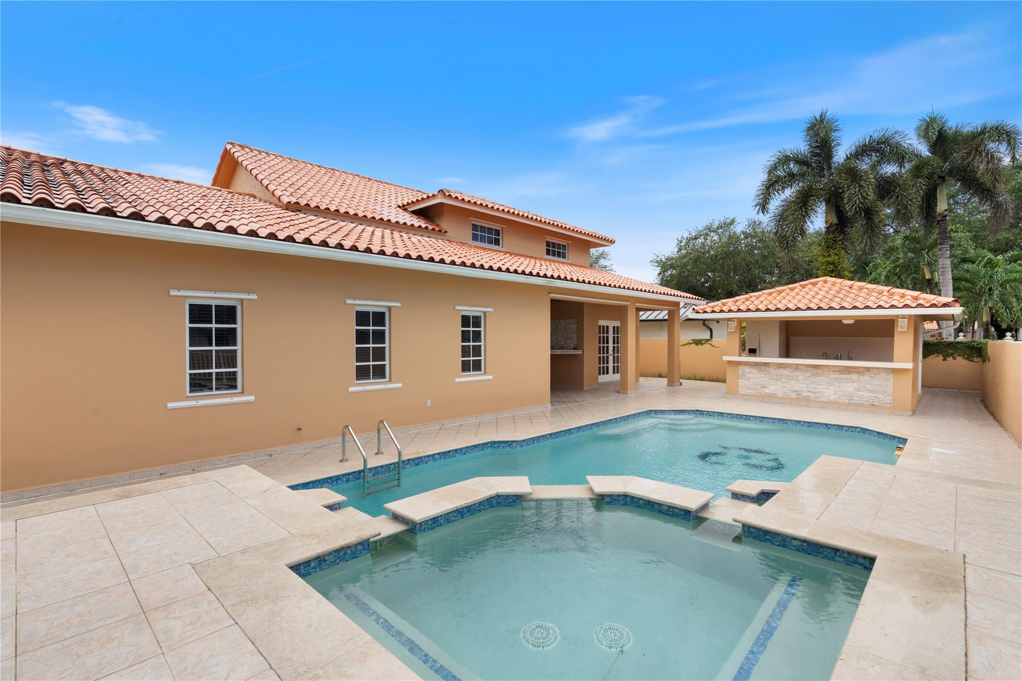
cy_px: 340
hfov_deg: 96.7
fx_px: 454
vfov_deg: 73.7
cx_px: 511
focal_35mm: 16
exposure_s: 1/500
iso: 800
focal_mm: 16
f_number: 9
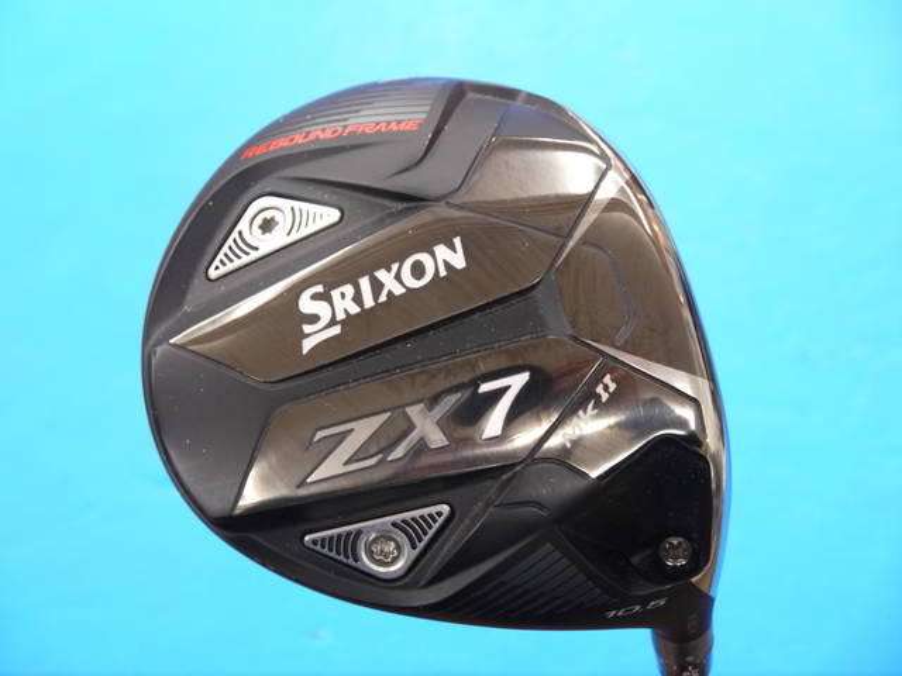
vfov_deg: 17.6
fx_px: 2189
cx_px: 451
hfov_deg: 23.3
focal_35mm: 84
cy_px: 338
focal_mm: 42
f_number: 5.6
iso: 800
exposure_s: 1/50
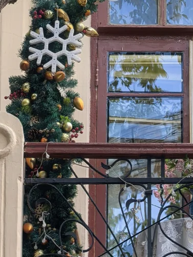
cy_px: -20
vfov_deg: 7.1
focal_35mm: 276
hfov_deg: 5.4
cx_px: 223
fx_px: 2051
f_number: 2.1
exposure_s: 1/726
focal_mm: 15
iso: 50
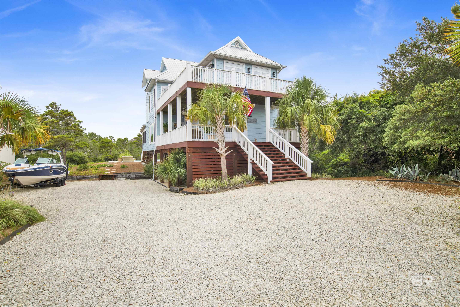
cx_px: 230
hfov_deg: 90.0
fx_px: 230
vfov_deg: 67.4
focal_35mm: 18
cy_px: 154
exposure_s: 1/125
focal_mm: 18
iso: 200
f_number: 11
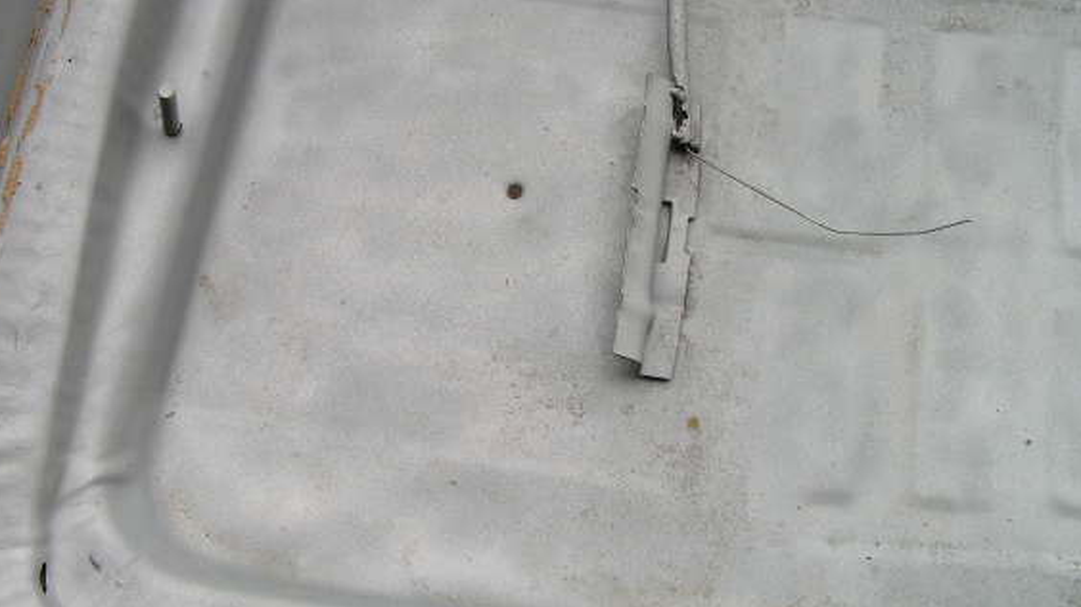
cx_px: 491
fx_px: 1347
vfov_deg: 25.4
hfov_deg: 43.7
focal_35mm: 47
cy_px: 243
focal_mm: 6.3
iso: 50
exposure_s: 1/40
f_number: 5
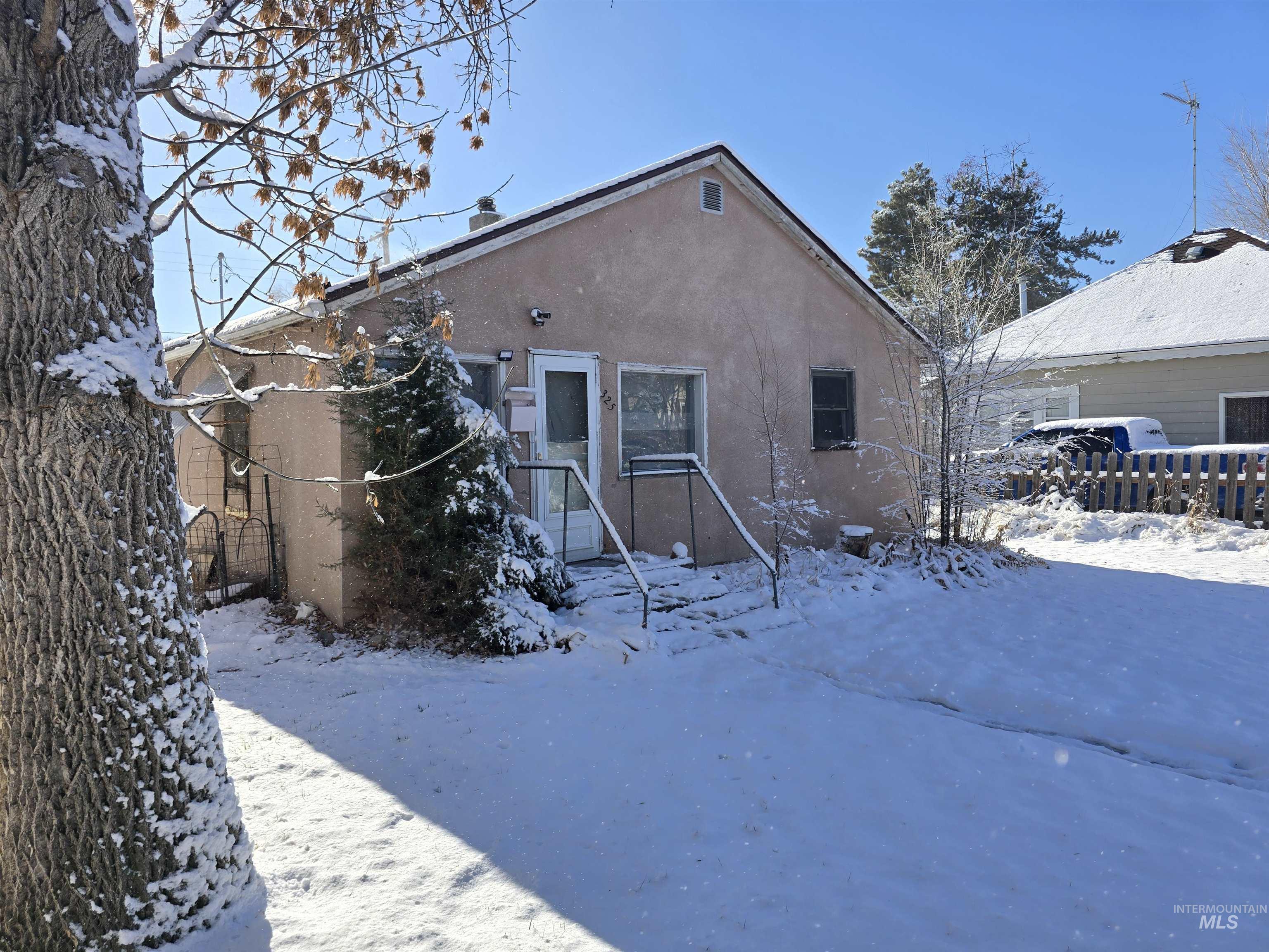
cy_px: 476
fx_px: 843
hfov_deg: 73.9
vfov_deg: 58.9
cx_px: 634
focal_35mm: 23
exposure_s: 1/788
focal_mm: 6.3
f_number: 1.7
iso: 12
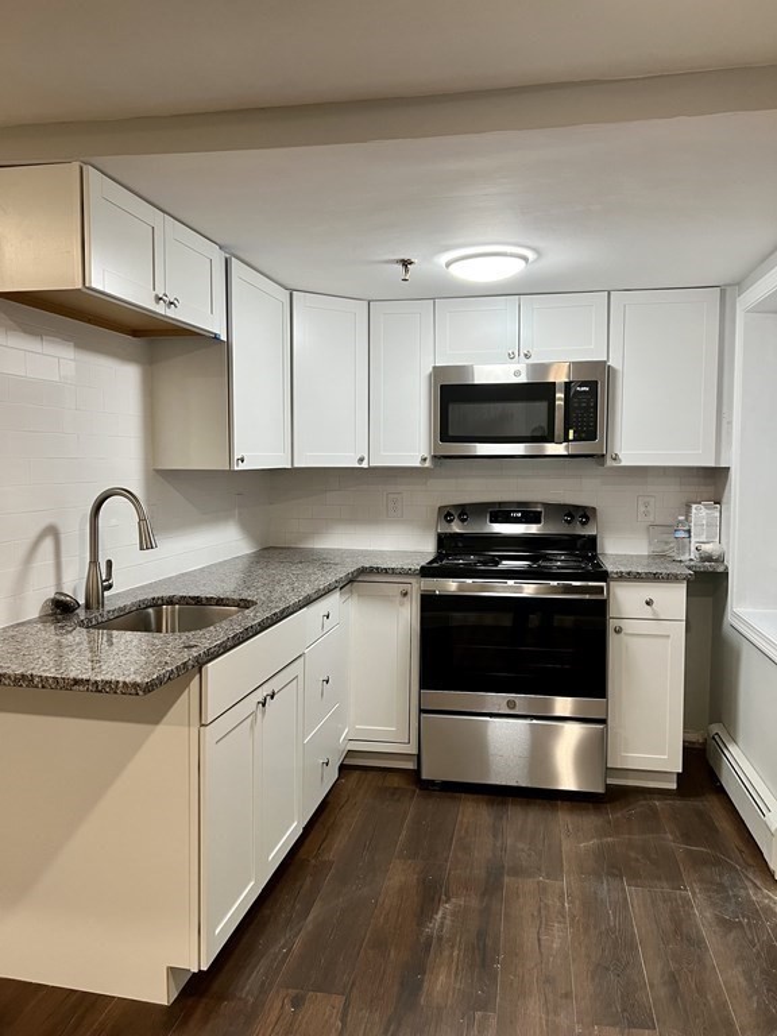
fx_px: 778
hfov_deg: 53.1
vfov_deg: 67.3
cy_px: 518
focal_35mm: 26
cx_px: 388
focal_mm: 5.7
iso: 100
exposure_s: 1/60
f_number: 1.5
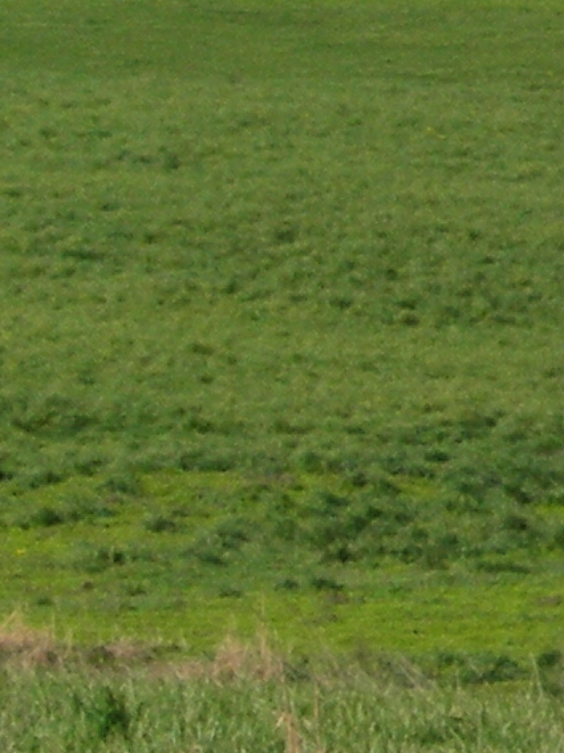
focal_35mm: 612
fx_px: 13300
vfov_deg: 3.2
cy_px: -97
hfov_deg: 2.4
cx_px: 1388
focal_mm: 23.4
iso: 50
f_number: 8.2
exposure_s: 1/247
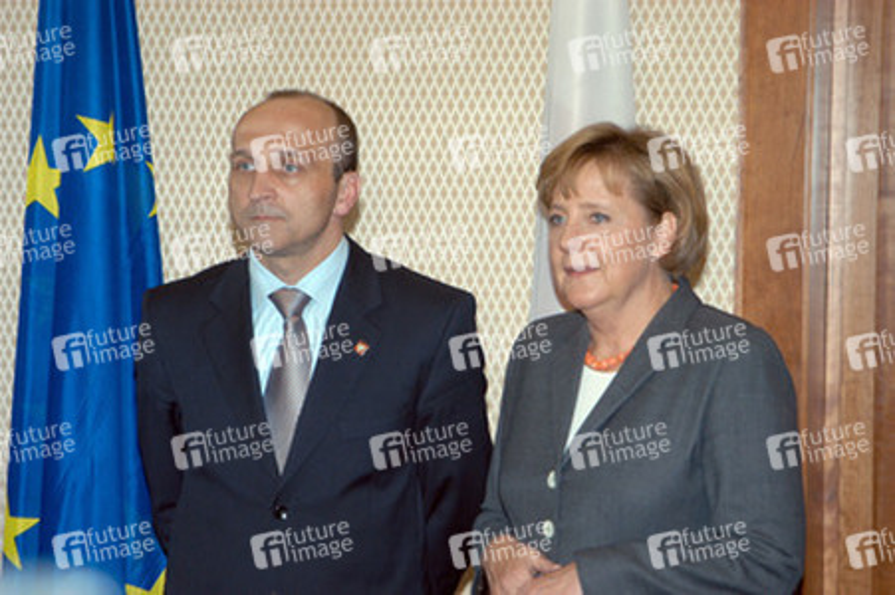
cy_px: 298
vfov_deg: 12.7
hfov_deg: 18.9
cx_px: 448
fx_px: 2683
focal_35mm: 108
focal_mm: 72
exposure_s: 1/80
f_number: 5.3
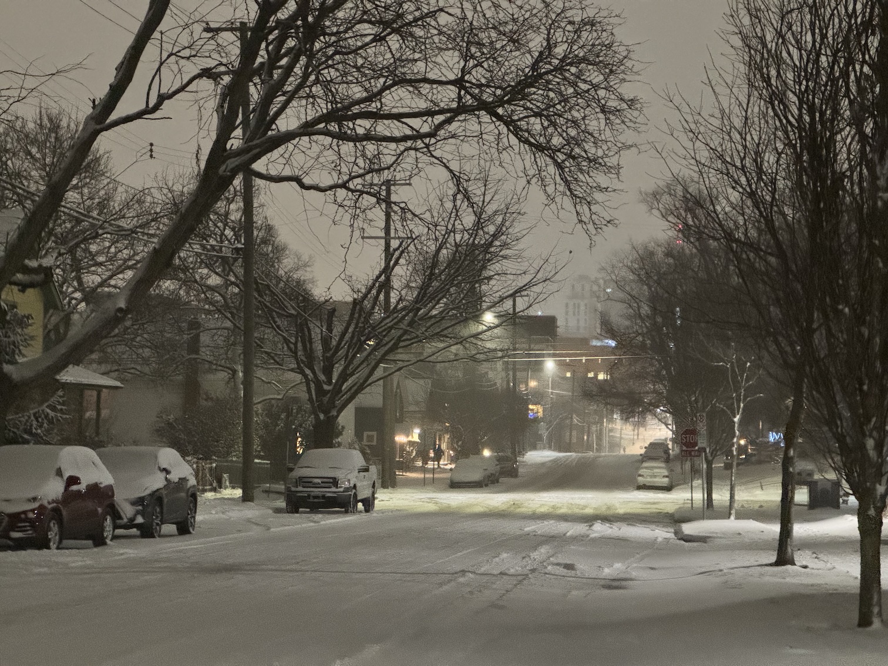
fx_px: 1975
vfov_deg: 19.1
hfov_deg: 25.3
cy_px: 333
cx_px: 444
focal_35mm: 77
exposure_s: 1/21
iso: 1600
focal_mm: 9
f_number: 2.8
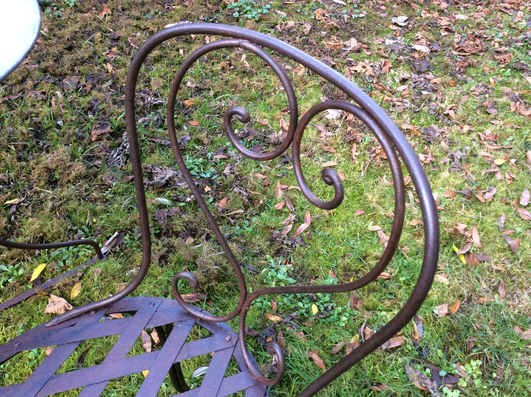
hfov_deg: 56.9
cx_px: 266
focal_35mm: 32
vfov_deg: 44.1
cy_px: 198
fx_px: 490
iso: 50
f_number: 2.4
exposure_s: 1/25
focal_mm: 3.3
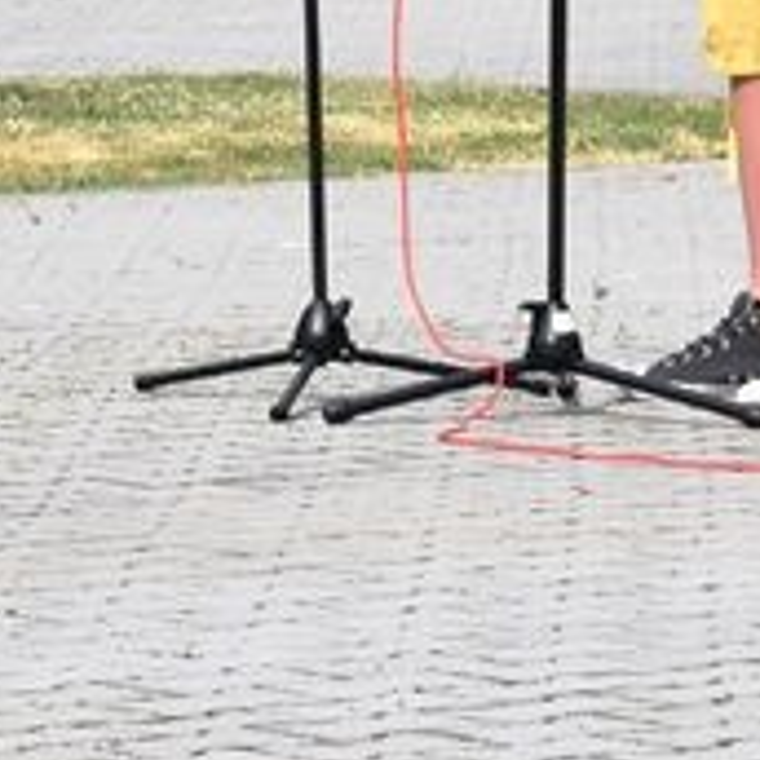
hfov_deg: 4.8
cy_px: -590
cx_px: 389
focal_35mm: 364
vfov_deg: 4.8
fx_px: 9042
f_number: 9
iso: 200
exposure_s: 1/320
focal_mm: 48
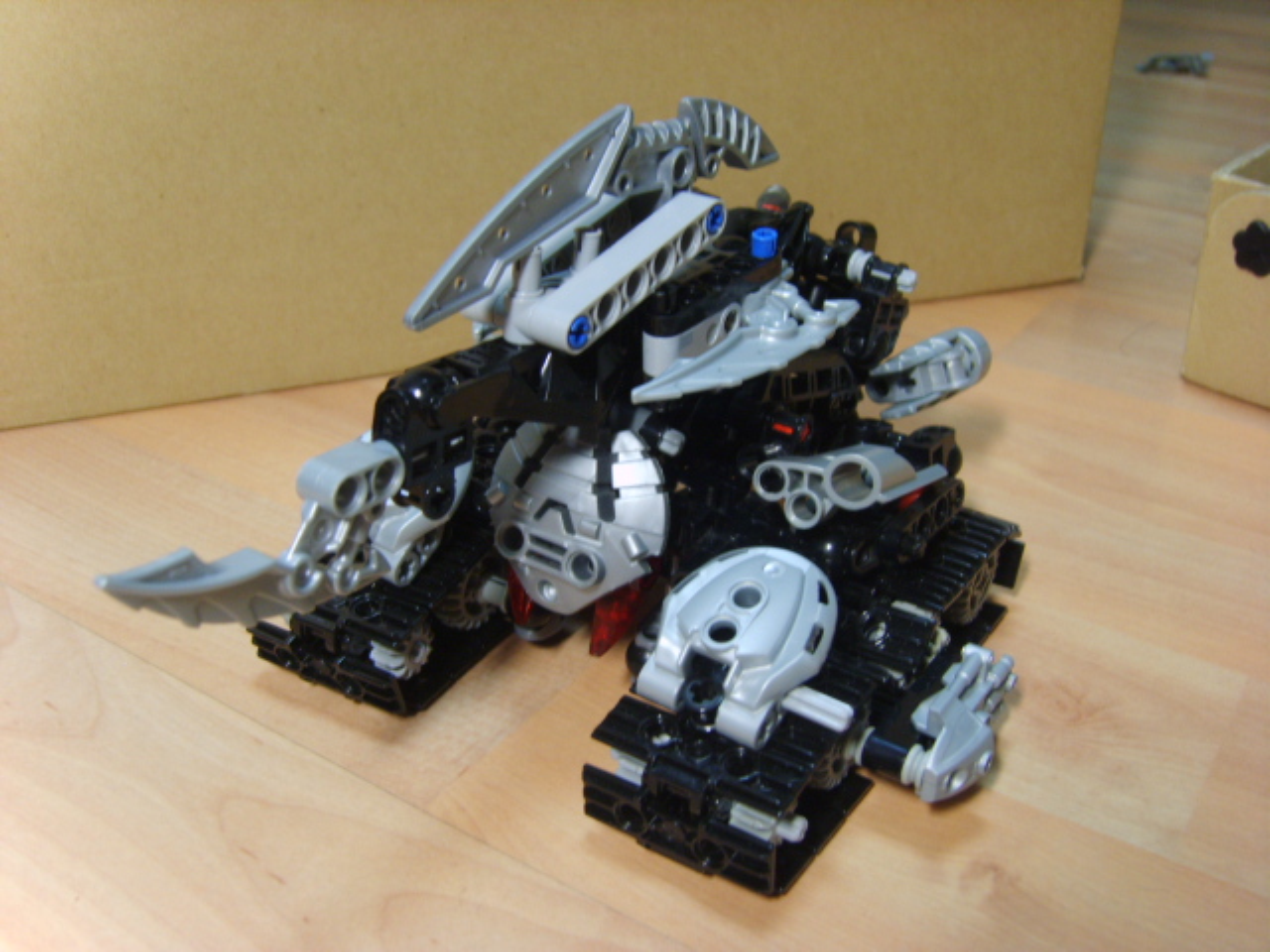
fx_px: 1284
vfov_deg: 40.7
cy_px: 476
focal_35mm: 35
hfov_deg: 52.6
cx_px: 635
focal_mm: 7.4
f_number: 2.8
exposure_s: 1/10
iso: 123
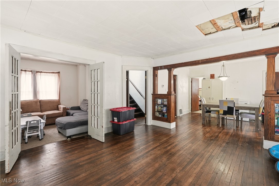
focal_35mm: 16
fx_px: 124
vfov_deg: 73.7
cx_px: 140
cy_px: 93
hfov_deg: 96.7
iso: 1600
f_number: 8
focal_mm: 16
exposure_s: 1/160
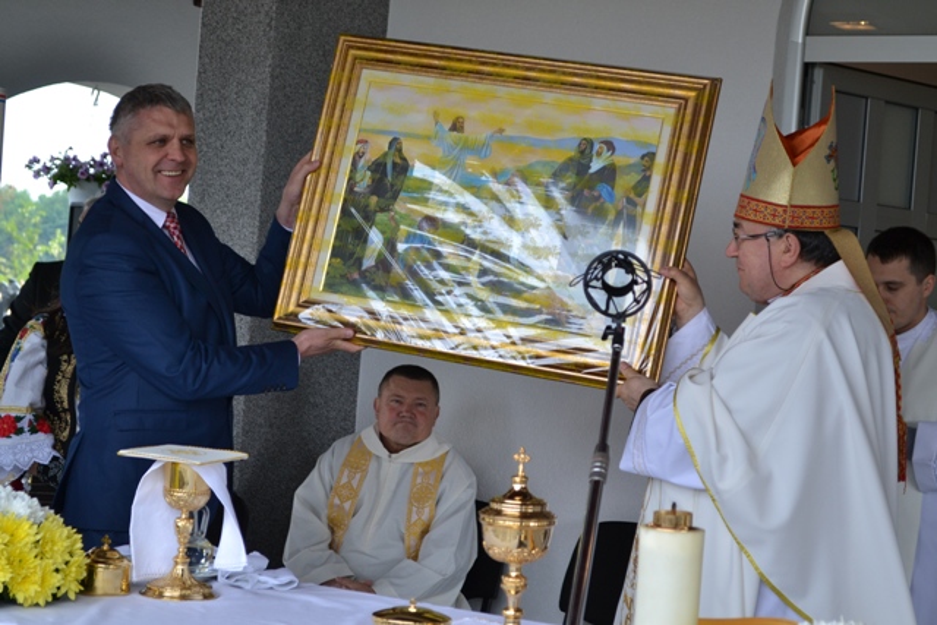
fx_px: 1952
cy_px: 312
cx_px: 468
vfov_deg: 18.2
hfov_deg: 27.0
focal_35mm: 75
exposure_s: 1/125
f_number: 5.6
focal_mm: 50
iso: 250
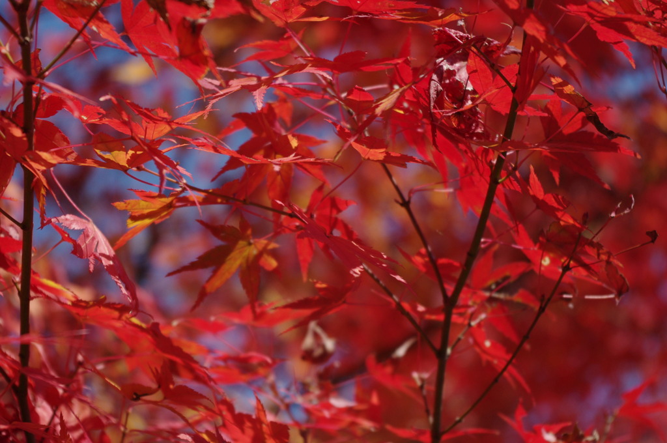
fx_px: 1517
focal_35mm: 82
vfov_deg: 16.6
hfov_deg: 24.8
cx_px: 334
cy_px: 222
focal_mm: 55
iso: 400
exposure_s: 1/800
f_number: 7.1
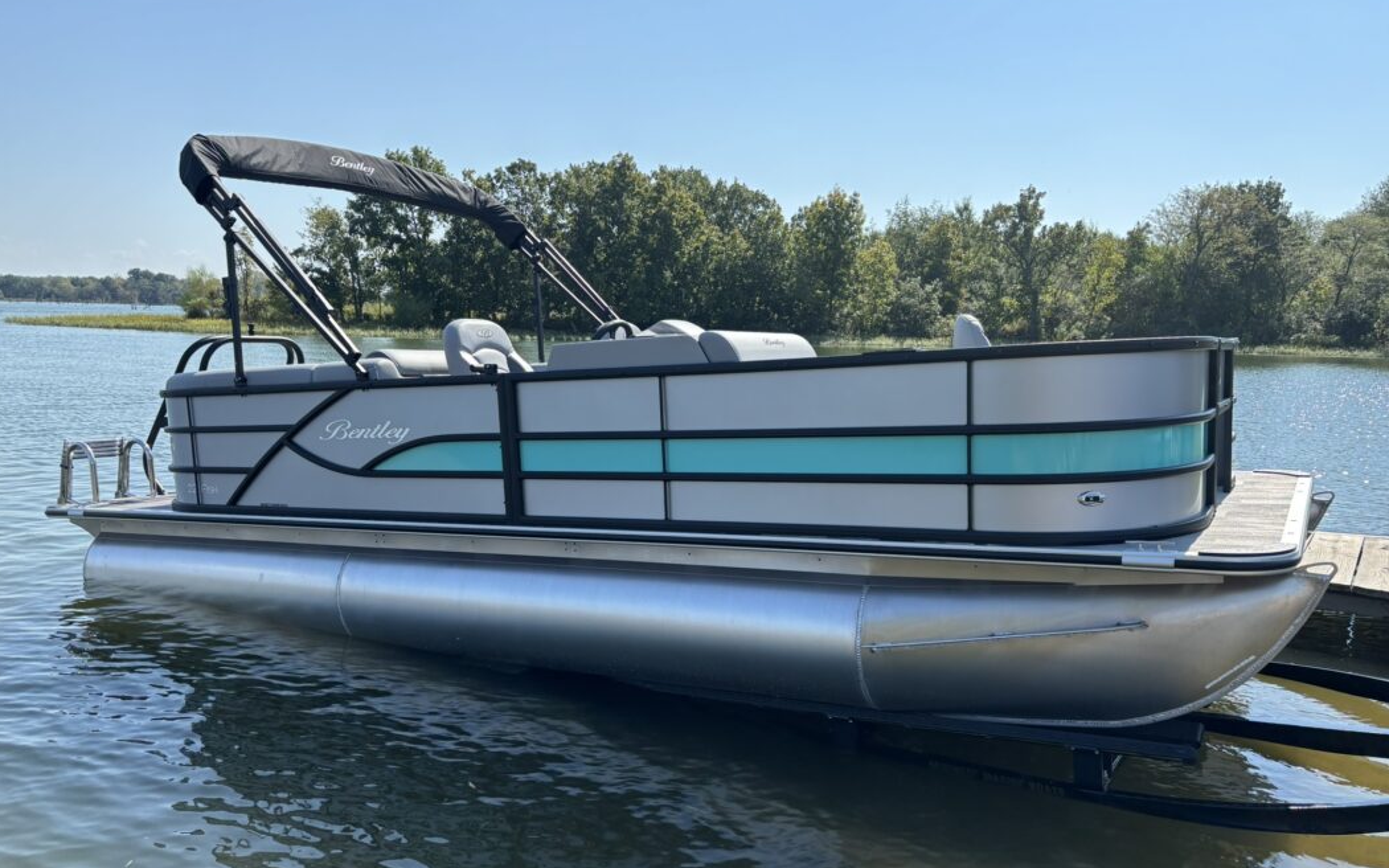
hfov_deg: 66.5
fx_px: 1060
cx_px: 699
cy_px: 511
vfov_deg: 44.3
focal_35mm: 28
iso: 50
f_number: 1.6
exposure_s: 1/2105
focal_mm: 5.96
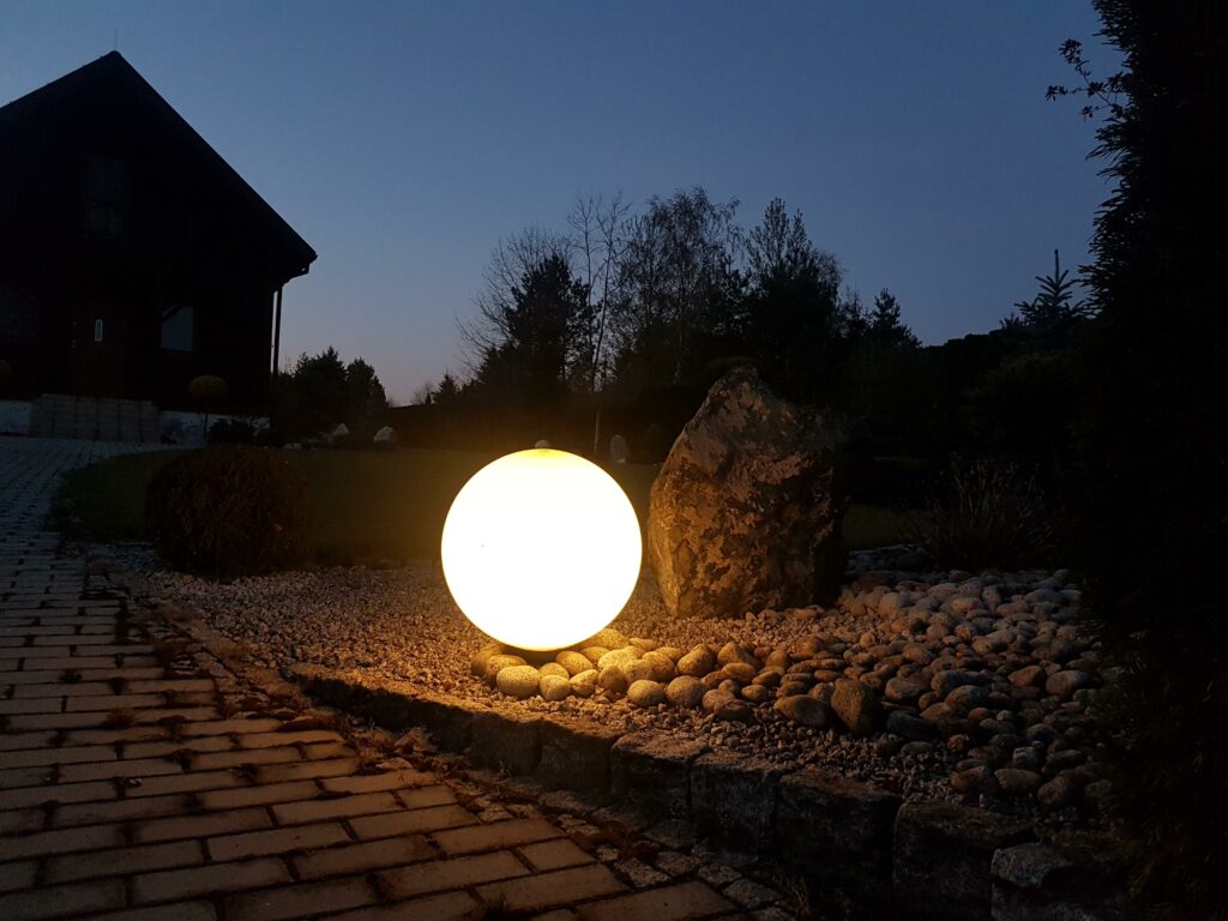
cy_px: 460
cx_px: 614
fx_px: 922
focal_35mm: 26
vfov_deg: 53.1
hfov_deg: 67.3
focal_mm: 4.2
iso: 200
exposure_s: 1/33
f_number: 1.7
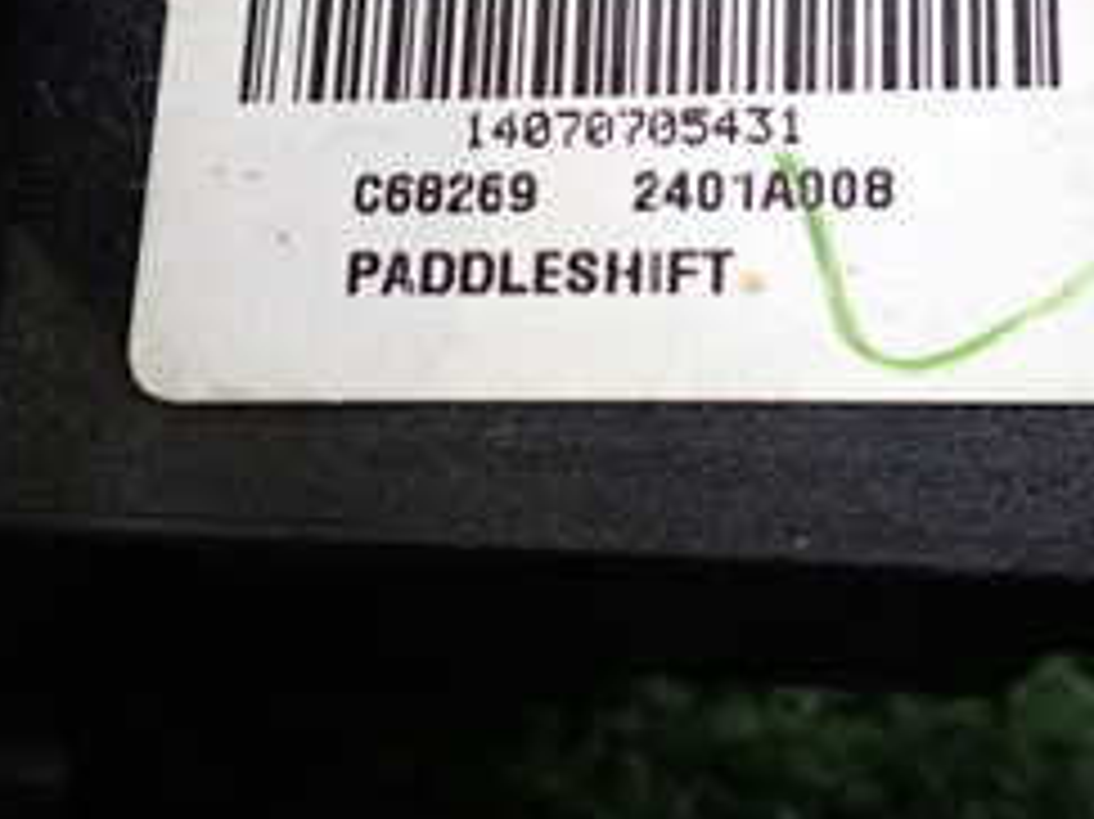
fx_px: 2338
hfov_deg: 26.3
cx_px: 504
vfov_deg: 19.4
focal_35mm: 74
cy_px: 50
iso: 250
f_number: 2.3
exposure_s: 1/30
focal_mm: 5.4
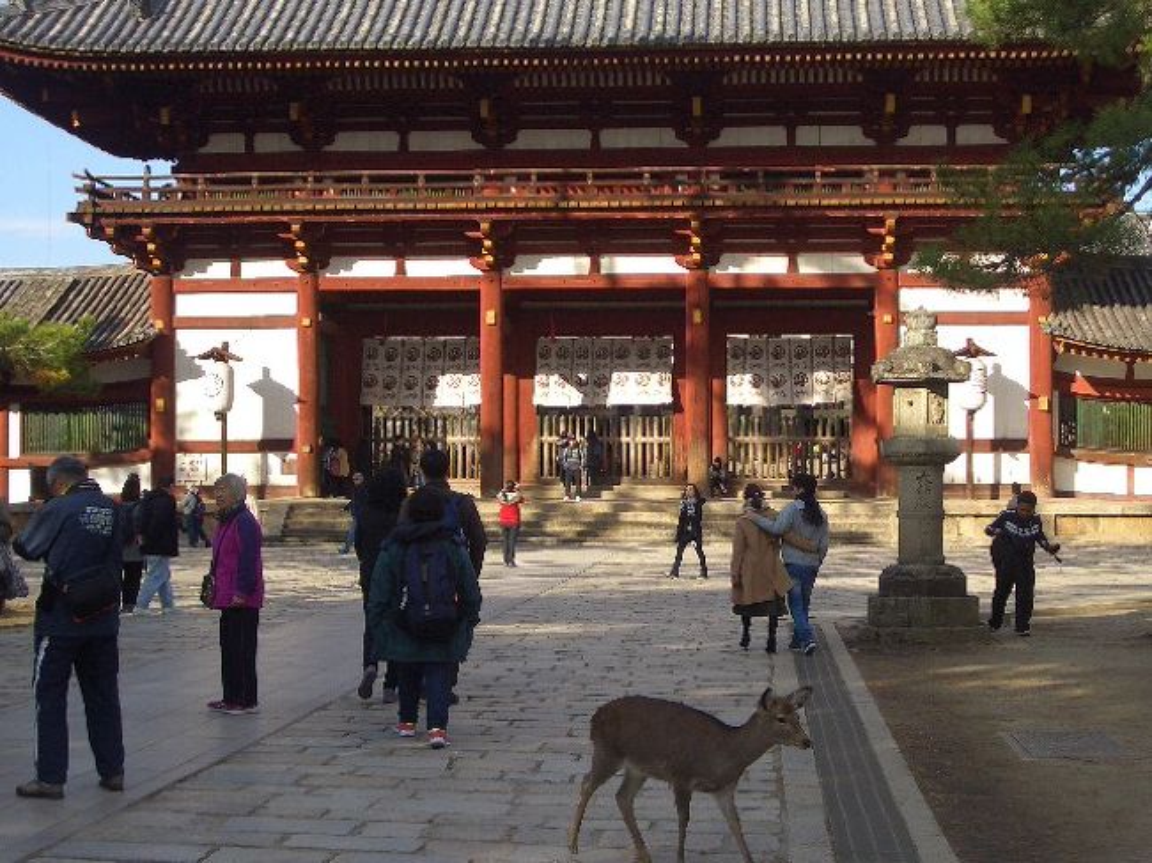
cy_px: 432
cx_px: 576
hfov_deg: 31.2
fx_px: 2063
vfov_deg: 23.6
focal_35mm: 62
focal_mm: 10.2
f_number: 3.5
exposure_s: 1/320
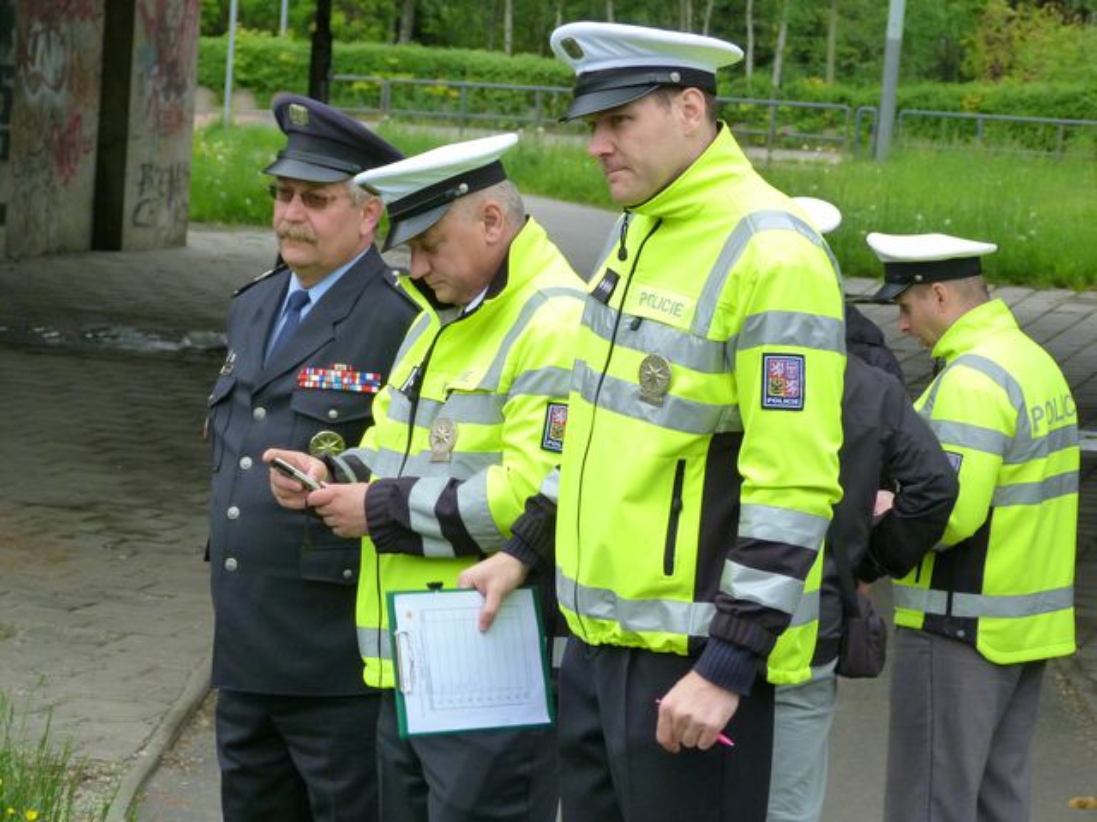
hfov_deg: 14.4
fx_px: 4342
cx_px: 548
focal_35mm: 137
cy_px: 411
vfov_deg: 10.8
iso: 250
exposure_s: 1/160
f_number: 3.6
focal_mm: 24.6
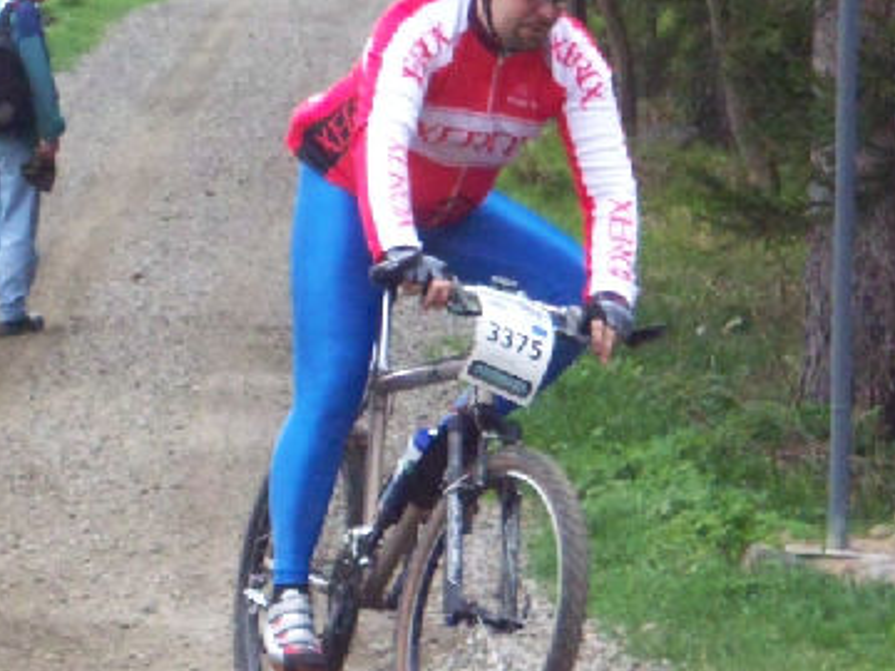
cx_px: 189
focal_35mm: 260
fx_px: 6722
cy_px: 226
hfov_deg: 7.6
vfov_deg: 5.7
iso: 400
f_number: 4.4
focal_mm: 19.2
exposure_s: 1/320
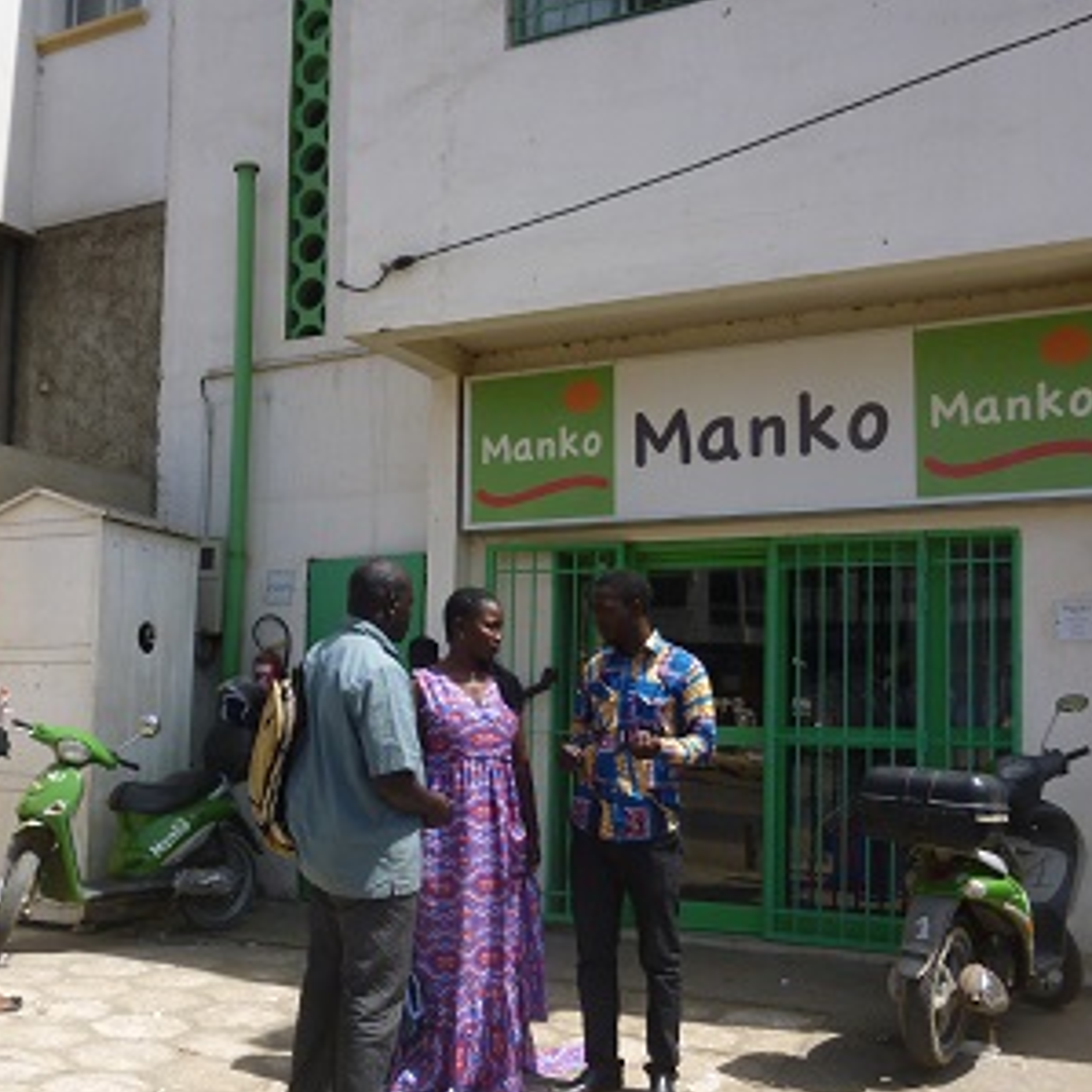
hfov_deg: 44.5
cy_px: 623
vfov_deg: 44.8
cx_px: 405
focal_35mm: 37
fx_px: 1321
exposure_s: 1/800
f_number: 3.1
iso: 100
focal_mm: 4.5
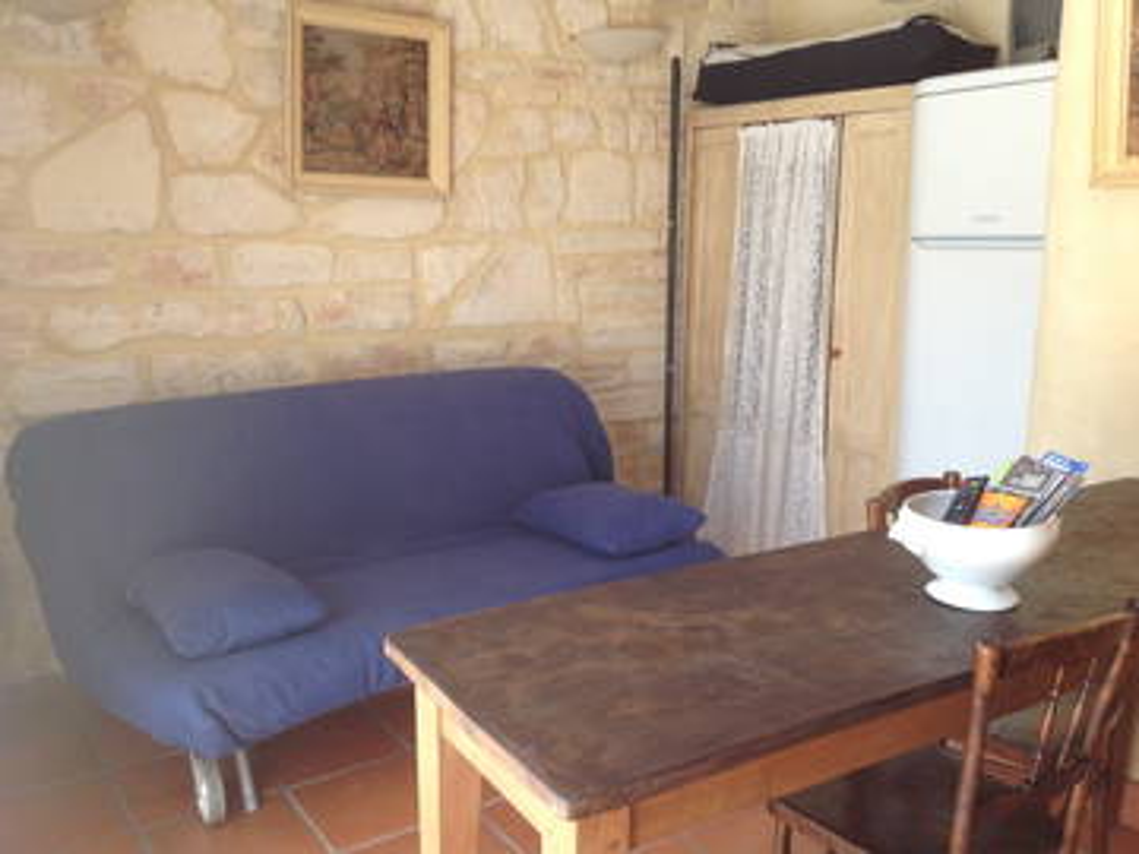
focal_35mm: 35
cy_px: 427
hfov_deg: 52.6
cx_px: 570
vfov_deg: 40.7
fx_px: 1152
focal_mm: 4.28
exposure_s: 1/60
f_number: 2.4
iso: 64
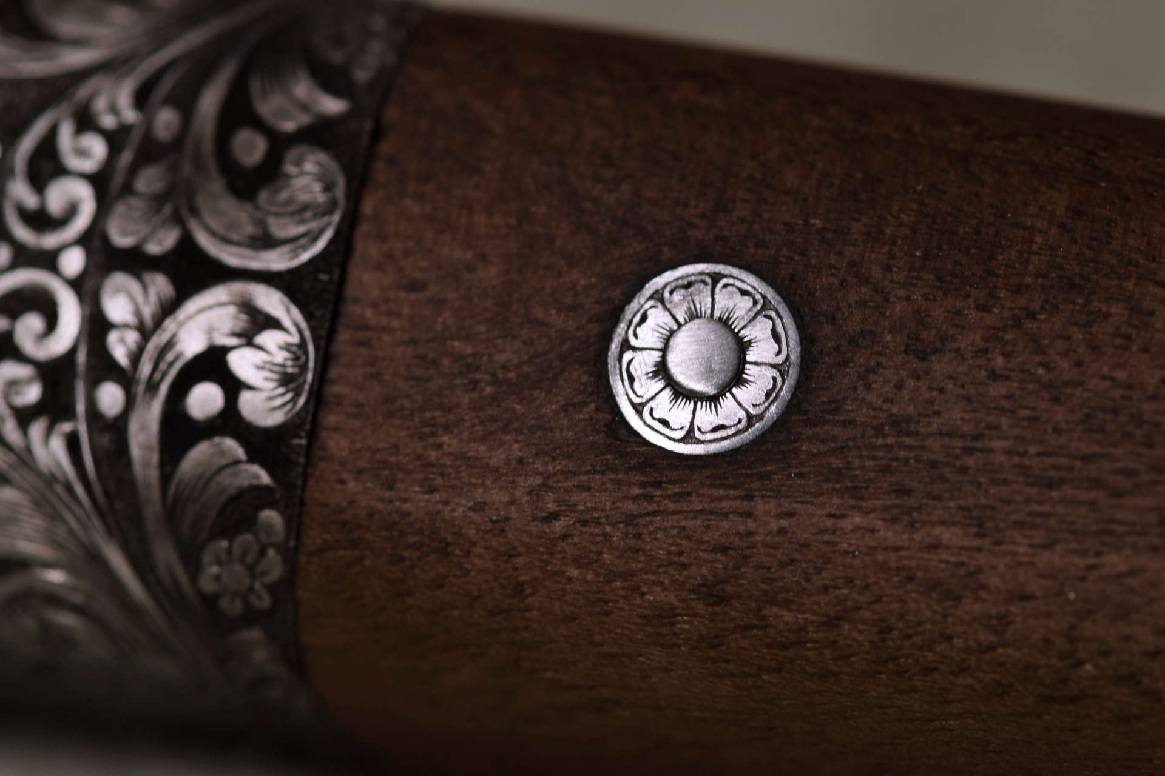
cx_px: 582
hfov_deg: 13.0
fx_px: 5096
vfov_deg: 8.7
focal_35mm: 158
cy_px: 388
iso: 100
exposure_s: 1/50
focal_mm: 105
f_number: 7.1
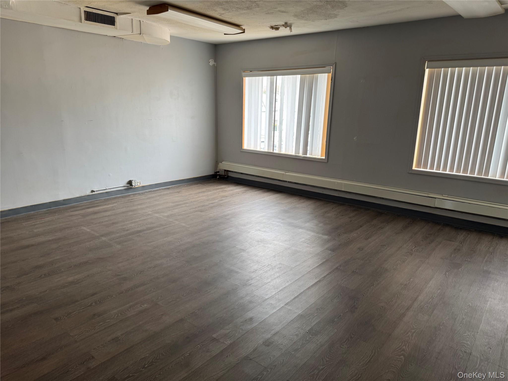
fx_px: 352
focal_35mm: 24
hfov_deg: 71.6
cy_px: 190
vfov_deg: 56.8
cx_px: 254
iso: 80
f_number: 1.78
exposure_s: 1/120
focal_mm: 6.76
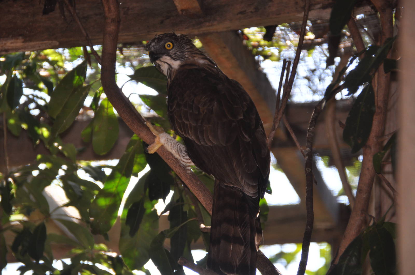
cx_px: 208
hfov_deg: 4.6
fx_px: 5182
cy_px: 138
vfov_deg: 3.0
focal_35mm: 450
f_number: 5.6
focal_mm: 300
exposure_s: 1/200
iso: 320
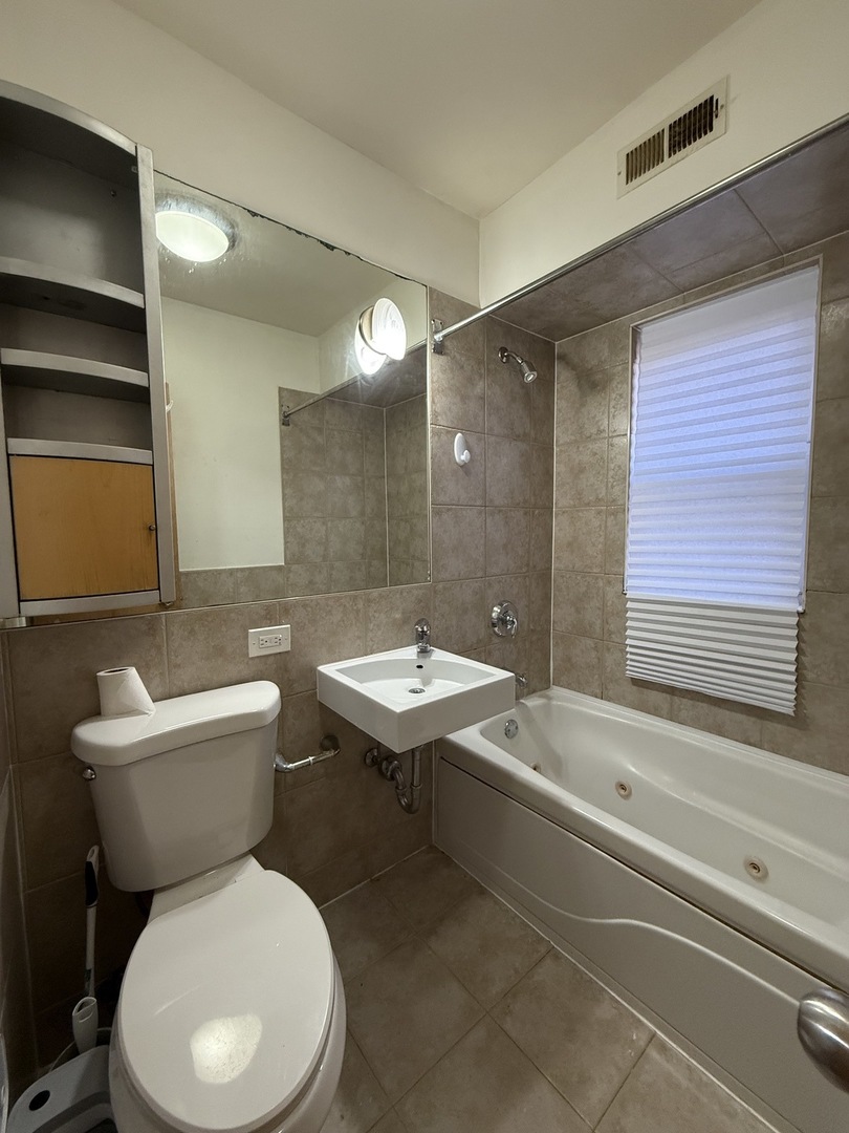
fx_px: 458
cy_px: 566
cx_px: 424
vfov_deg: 102.1
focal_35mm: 14
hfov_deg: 85.7
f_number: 2.2
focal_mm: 2.22
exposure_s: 1/120
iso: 500
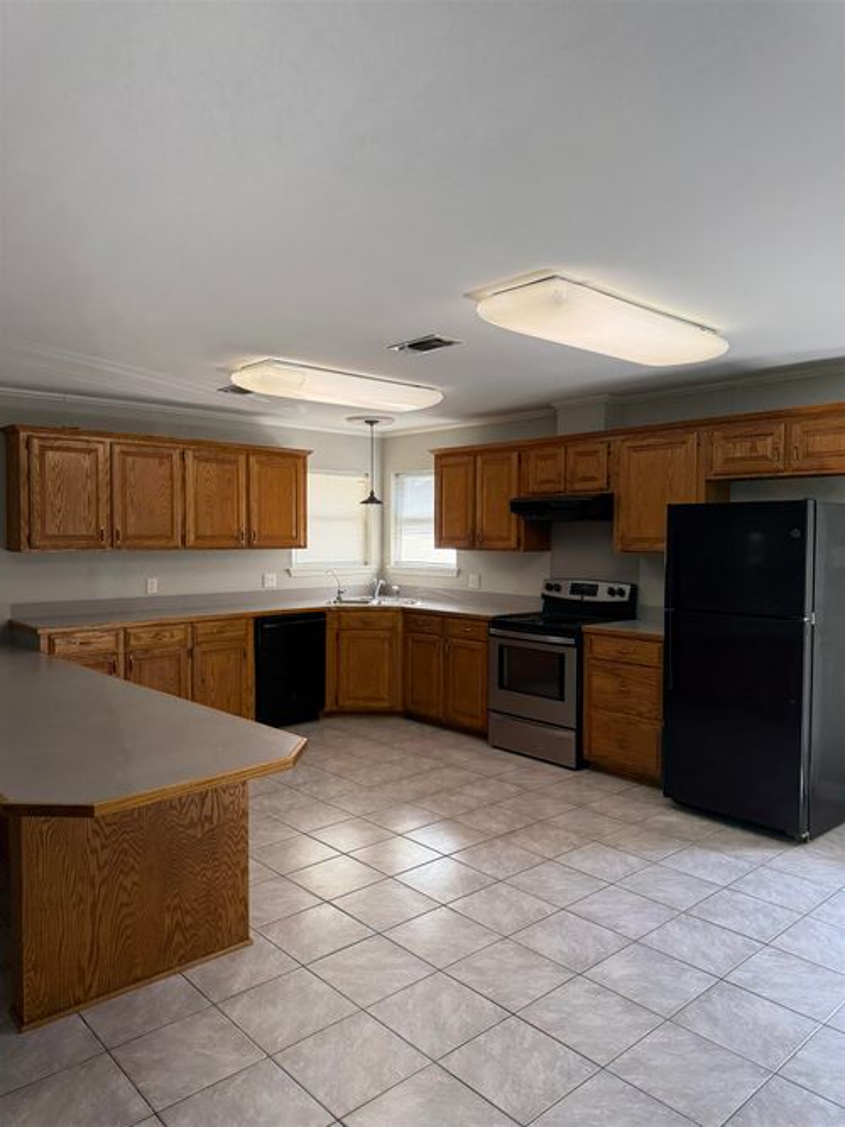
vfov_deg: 71.6
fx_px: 781
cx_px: 422
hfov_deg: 56.8
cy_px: 564
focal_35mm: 24
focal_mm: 6.76
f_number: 1.78
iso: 250
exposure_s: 1/120
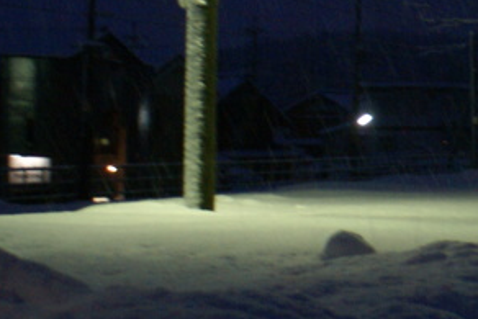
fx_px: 1820
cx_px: 781
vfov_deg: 10.0
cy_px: 19
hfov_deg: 13.8
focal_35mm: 137
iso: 400
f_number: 4.5
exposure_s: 1/8
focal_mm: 26
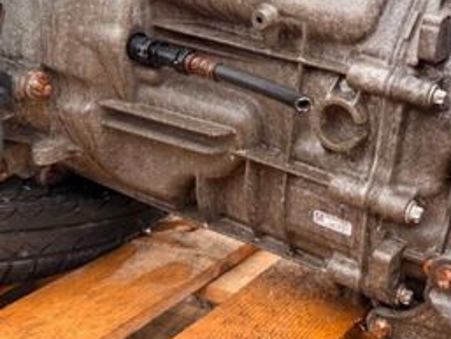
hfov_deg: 33.7
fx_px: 730
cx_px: 330
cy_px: 135
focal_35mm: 56
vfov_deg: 26.1
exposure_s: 1/121
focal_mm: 6.76
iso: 80
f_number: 1.78
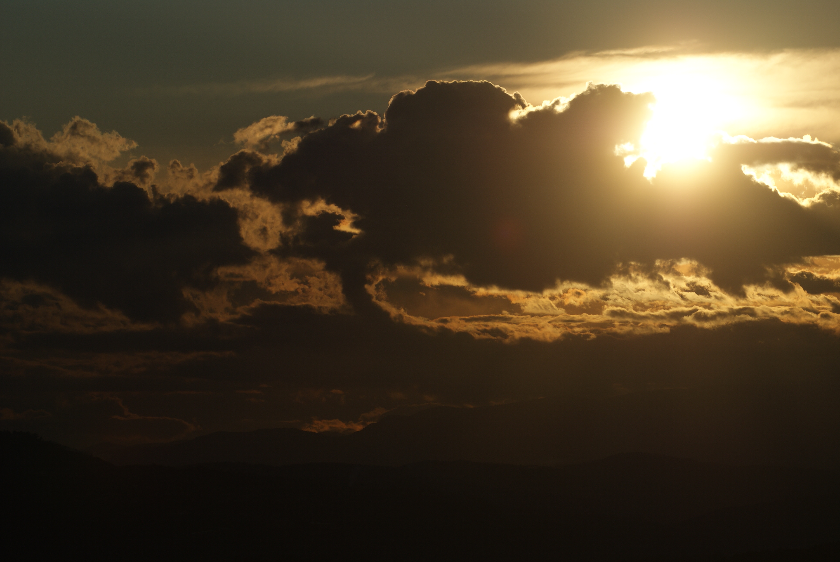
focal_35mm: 202
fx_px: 4731
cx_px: 420
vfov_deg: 6.8
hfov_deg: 10.1
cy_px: 281
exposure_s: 1/4000
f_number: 5.6
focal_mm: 135
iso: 100
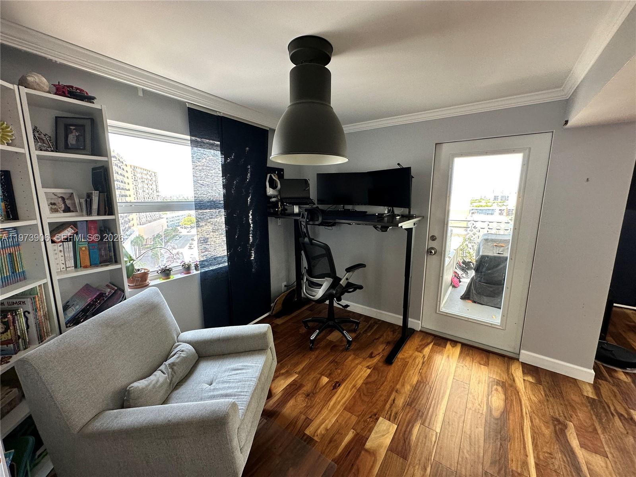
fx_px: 257
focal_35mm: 14
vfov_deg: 85.7
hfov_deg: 102.1
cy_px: 238
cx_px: 318
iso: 100
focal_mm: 2.22
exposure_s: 1/120
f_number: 2.2
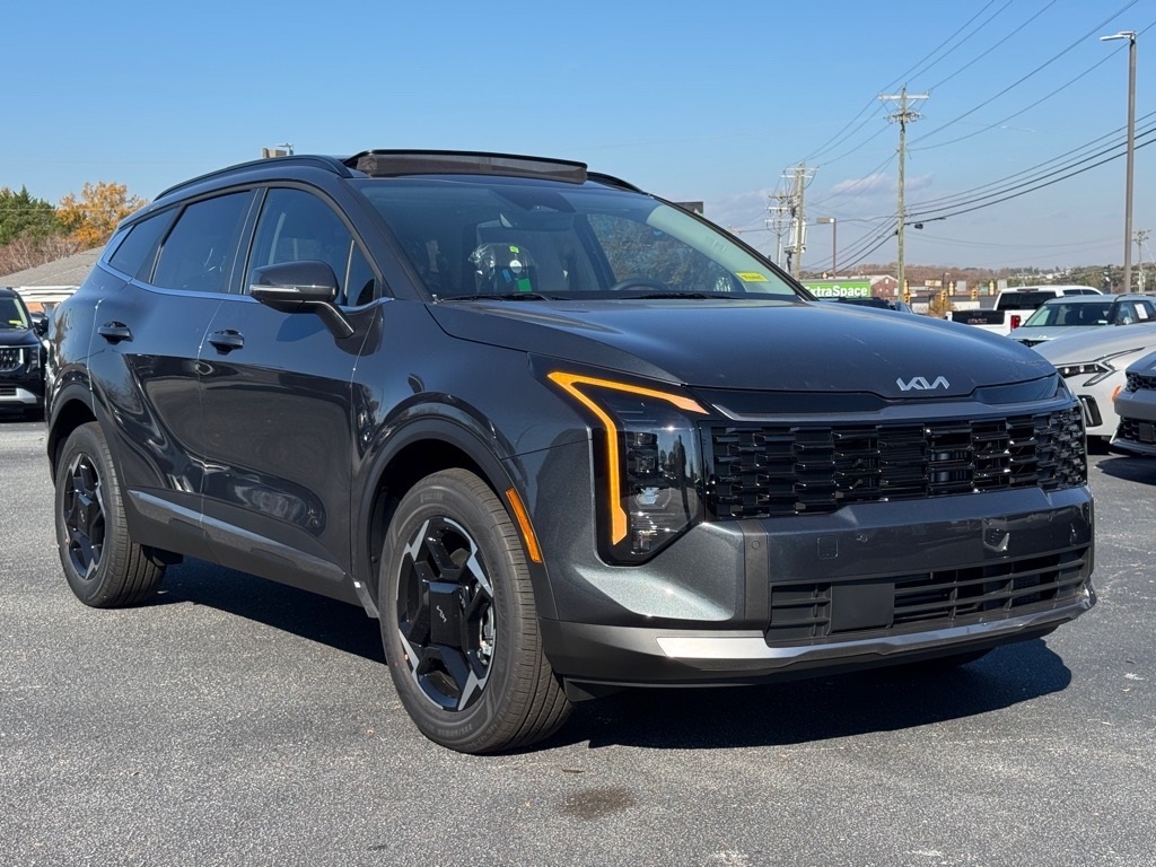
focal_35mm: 48
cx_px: 578
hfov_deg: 39.7
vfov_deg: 30.3
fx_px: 1603
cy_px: 434
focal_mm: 6.76
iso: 64
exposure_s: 1/3257
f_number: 1.78
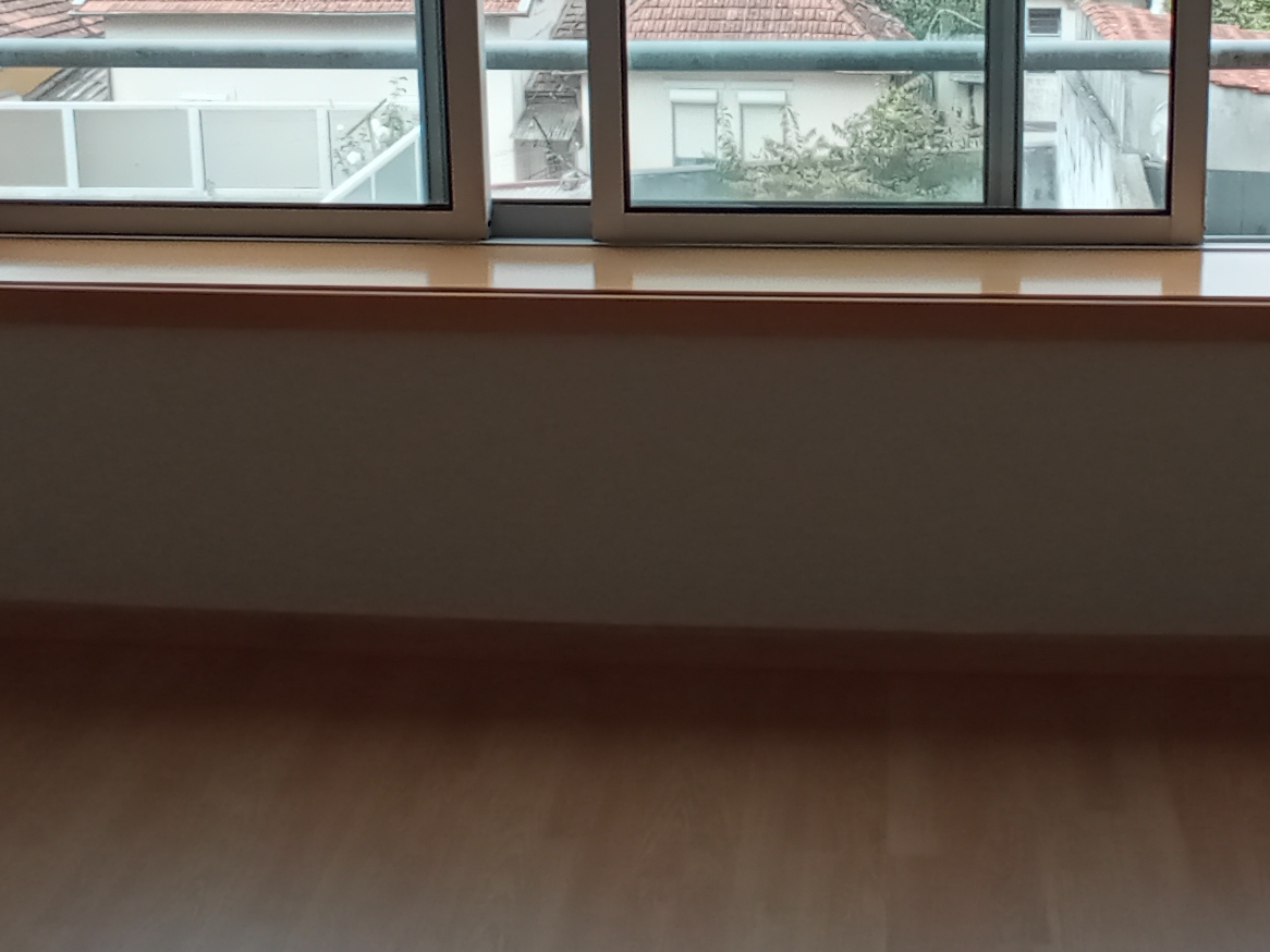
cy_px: 54
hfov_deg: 44.2
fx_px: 1541
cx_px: 839
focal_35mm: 42
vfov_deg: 32.2
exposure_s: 1/324
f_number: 2.2
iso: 111
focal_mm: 1.65
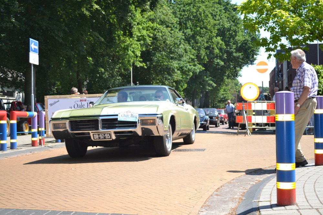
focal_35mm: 54
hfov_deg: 36.9
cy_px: 108
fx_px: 485
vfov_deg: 25.1
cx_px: 162
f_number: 5.6
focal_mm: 36
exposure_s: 1/200
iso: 100
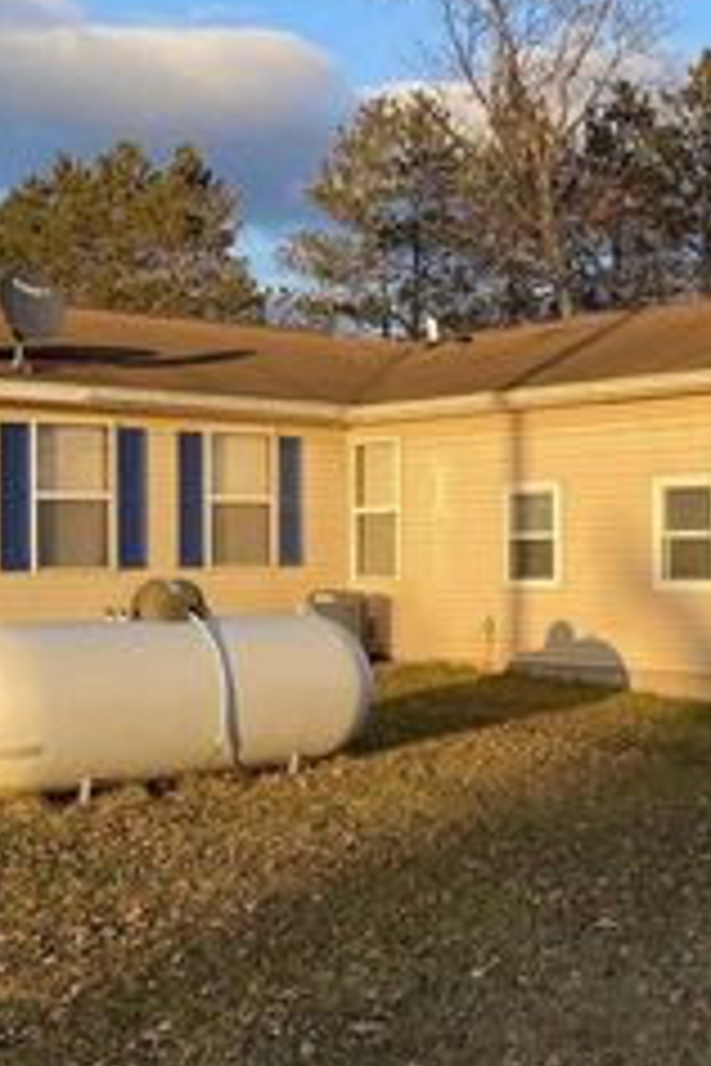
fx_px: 1688
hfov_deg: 23.6
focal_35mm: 57
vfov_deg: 35.0
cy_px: 560
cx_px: 518
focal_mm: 4.2
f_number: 1.6
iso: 50
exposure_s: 1/1473
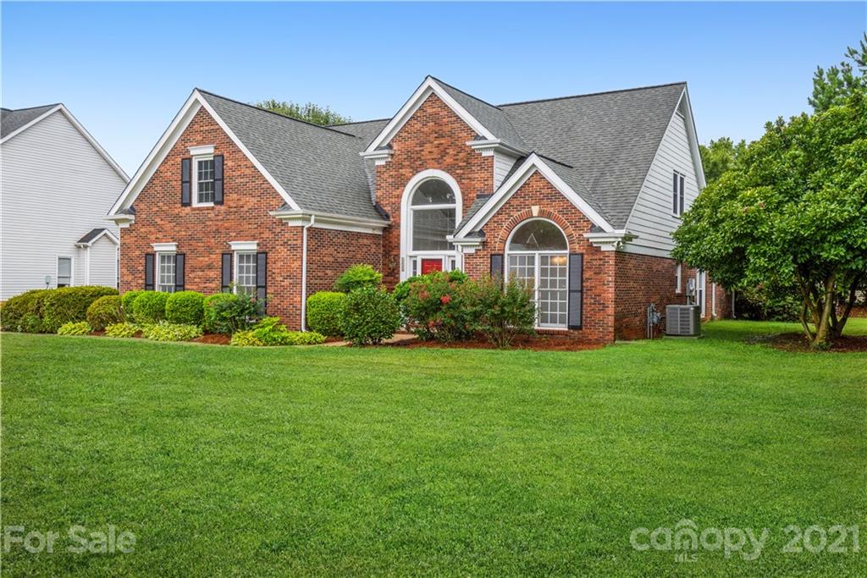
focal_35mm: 32
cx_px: 434
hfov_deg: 58.7
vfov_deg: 41.1
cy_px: 289
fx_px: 771
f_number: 11
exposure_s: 1/25
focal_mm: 32
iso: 100
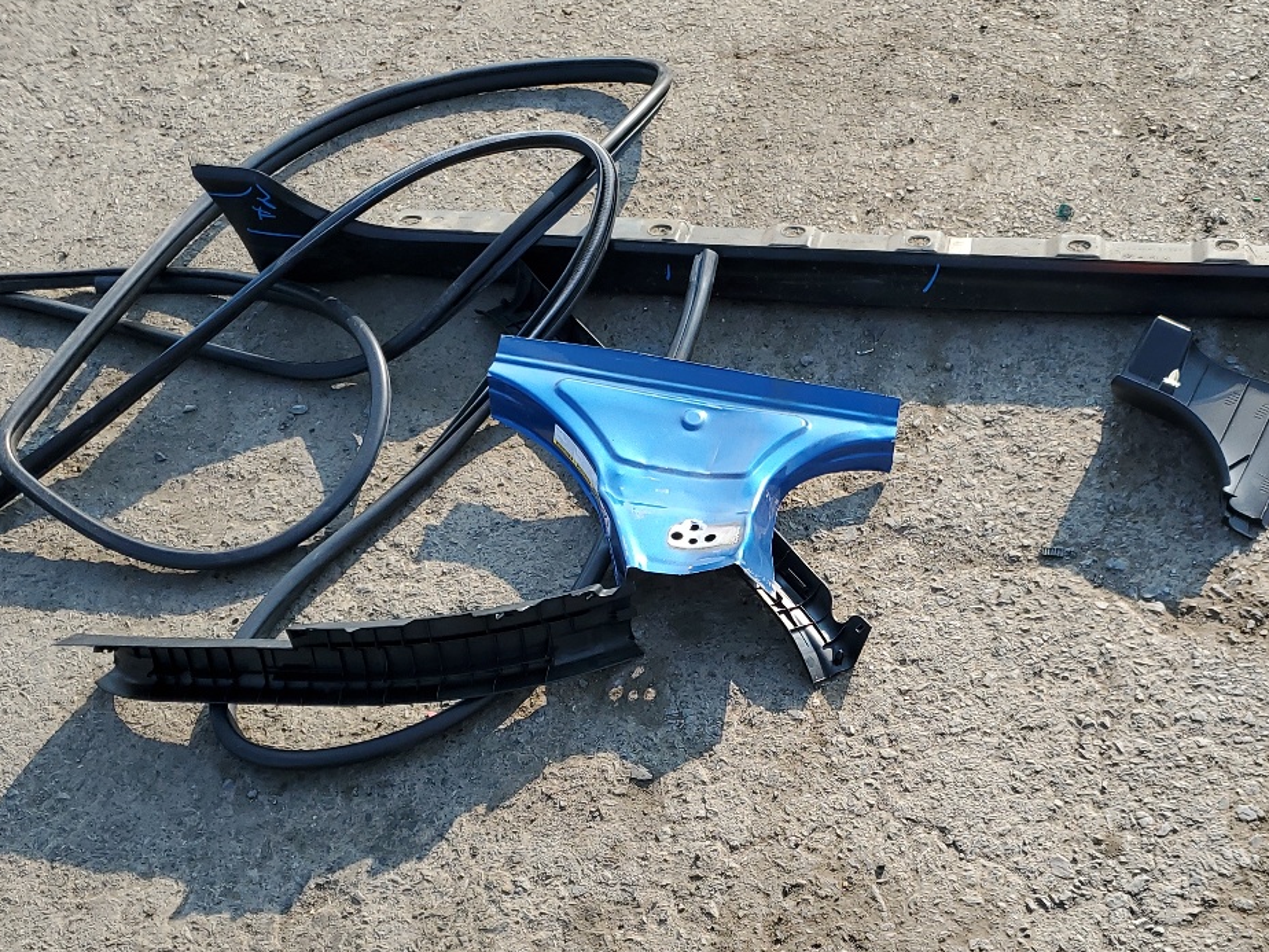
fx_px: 1650
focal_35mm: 45
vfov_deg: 32.0
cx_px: 856
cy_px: 624
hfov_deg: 41.5
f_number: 1.5
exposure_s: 1/1111
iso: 50
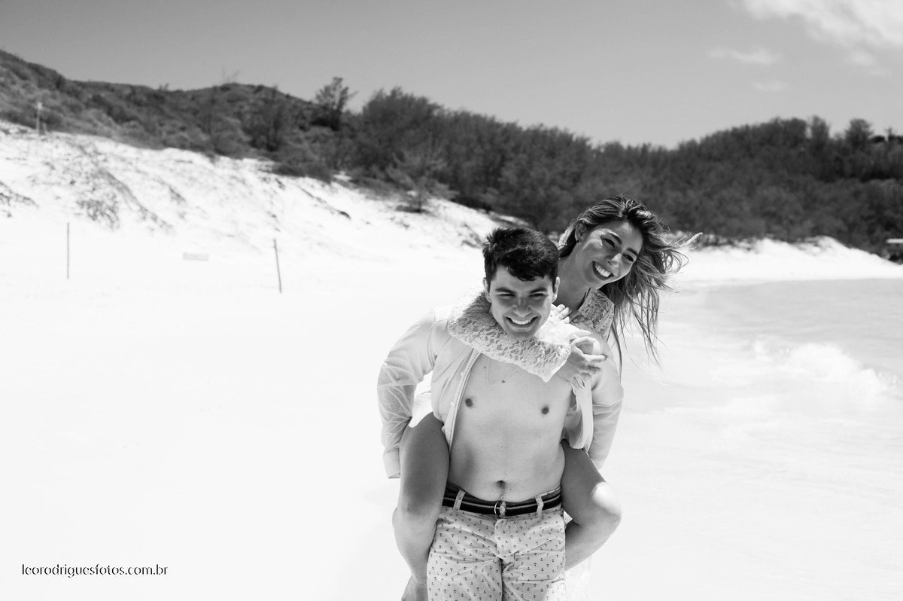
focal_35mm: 50
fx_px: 1253
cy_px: 300
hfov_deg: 39.6
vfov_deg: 26.9
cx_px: 452
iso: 640
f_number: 4.5
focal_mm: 50
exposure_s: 1/4000
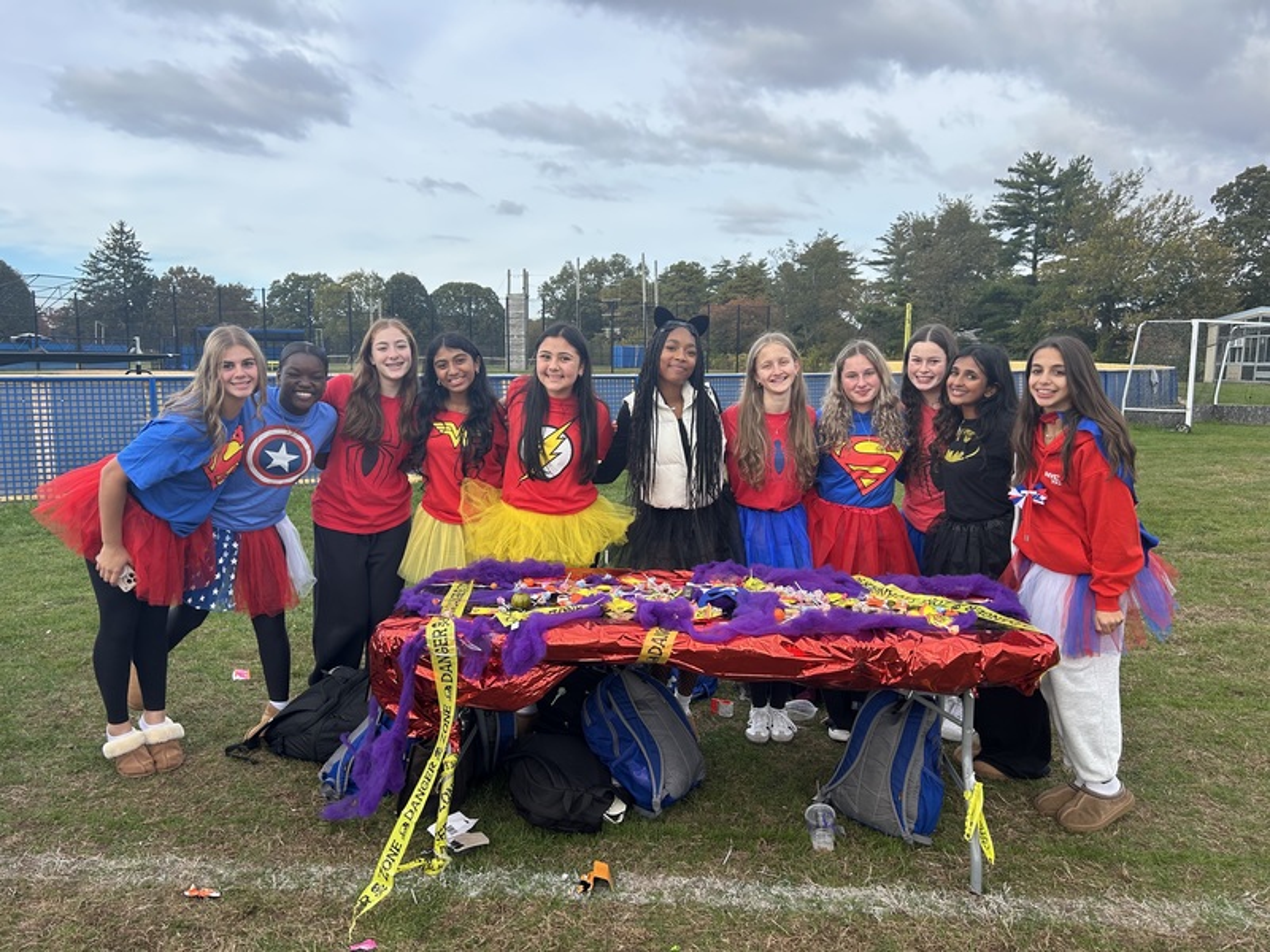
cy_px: 476
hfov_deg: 67.3
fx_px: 954
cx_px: 635
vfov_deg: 53.1
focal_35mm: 26
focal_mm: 5.7
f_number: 1.5
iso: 50
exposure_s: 1/909
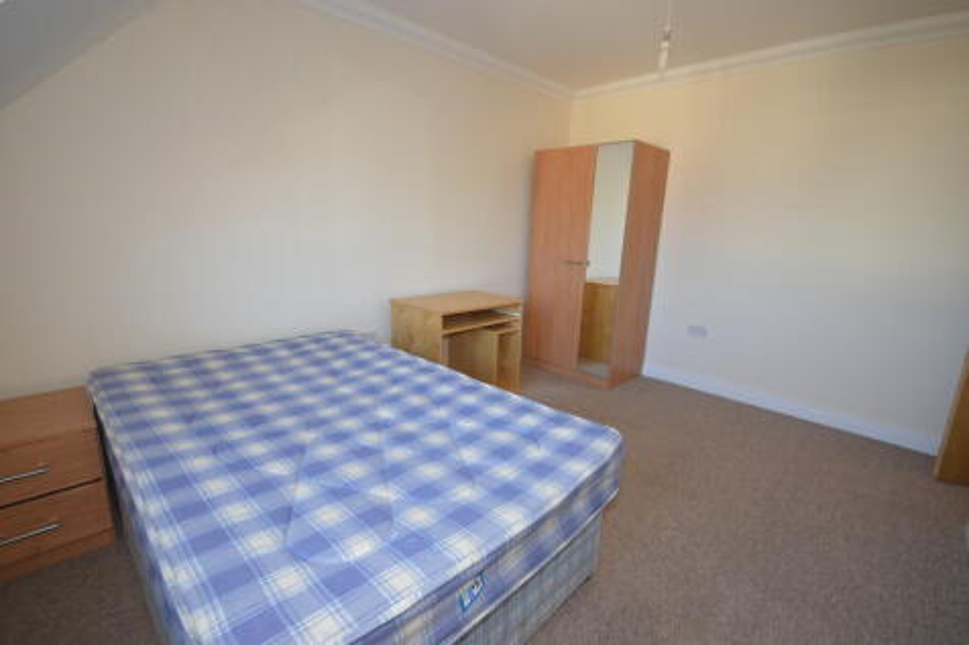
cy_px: 322
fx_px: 404
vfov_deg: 77.3
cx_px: 484
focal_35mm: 15
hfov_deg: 100.4
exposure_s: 1/60
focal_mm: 10
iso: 500
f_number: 4
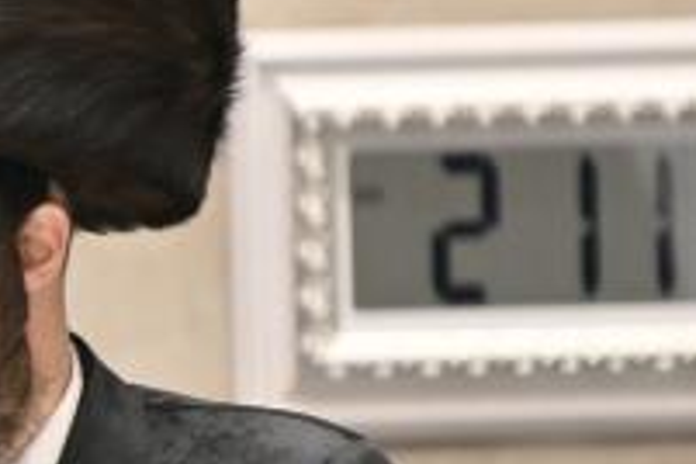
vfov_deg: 0.9
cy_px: 710
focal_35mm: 1532
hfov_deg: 1.3
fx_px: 29616
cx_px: -1028
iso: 200
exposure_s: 1/250
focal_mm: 200
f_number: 2.8
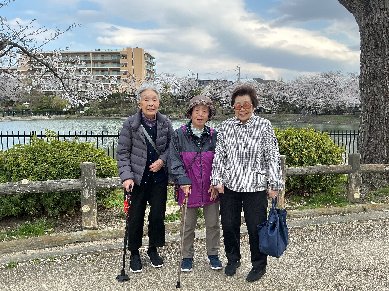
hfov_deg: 61.7
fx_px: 326
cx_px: 194
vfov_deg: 48.2
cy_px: 146
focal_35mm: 29
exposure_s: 1/749
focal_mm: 3
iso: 25
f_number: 1.8
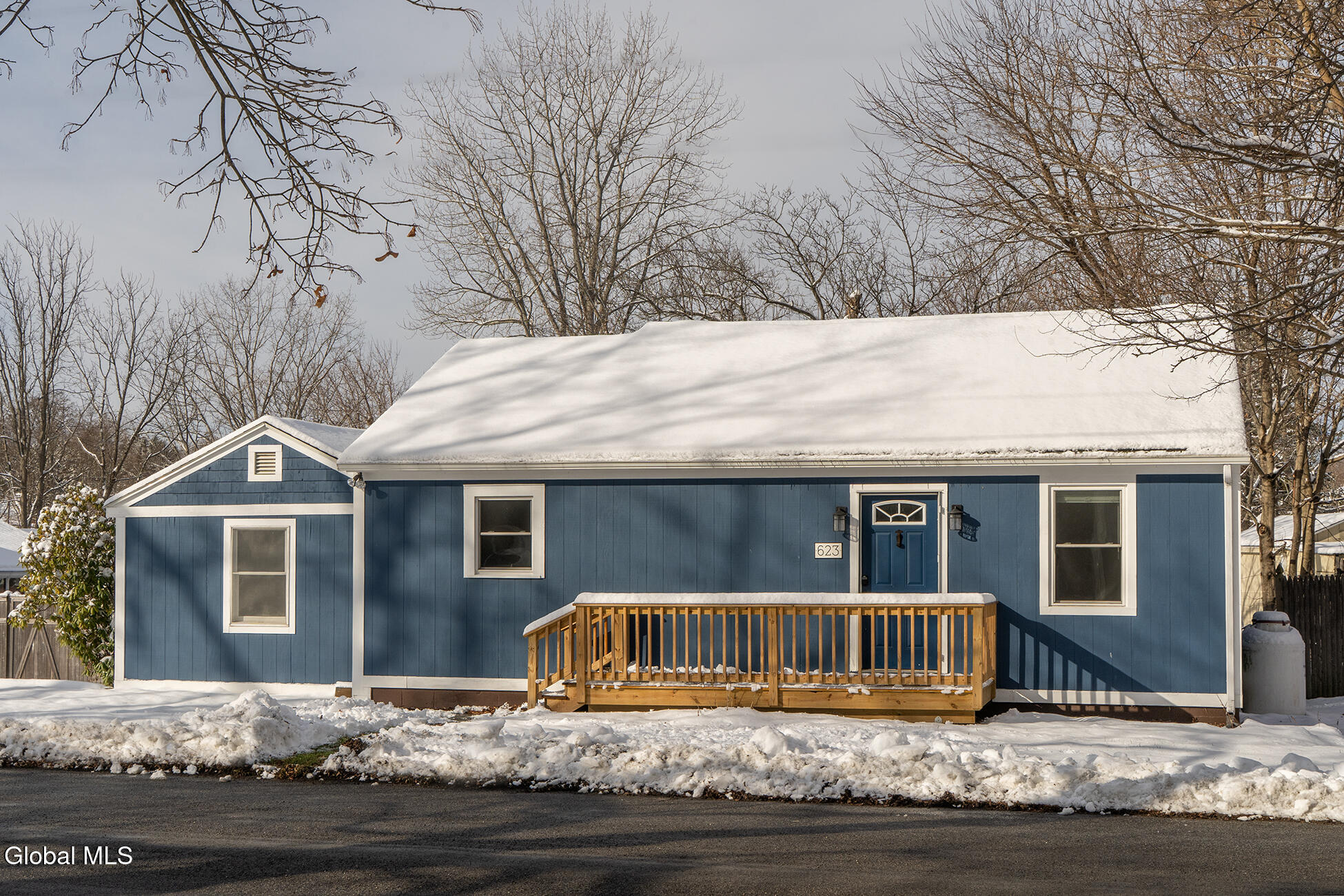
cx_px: 672
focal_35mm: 45
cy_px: 448
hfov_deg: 43.6
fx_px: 1680
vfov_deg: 29.9
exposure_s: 1/500
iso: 400
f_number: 16
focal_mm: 45
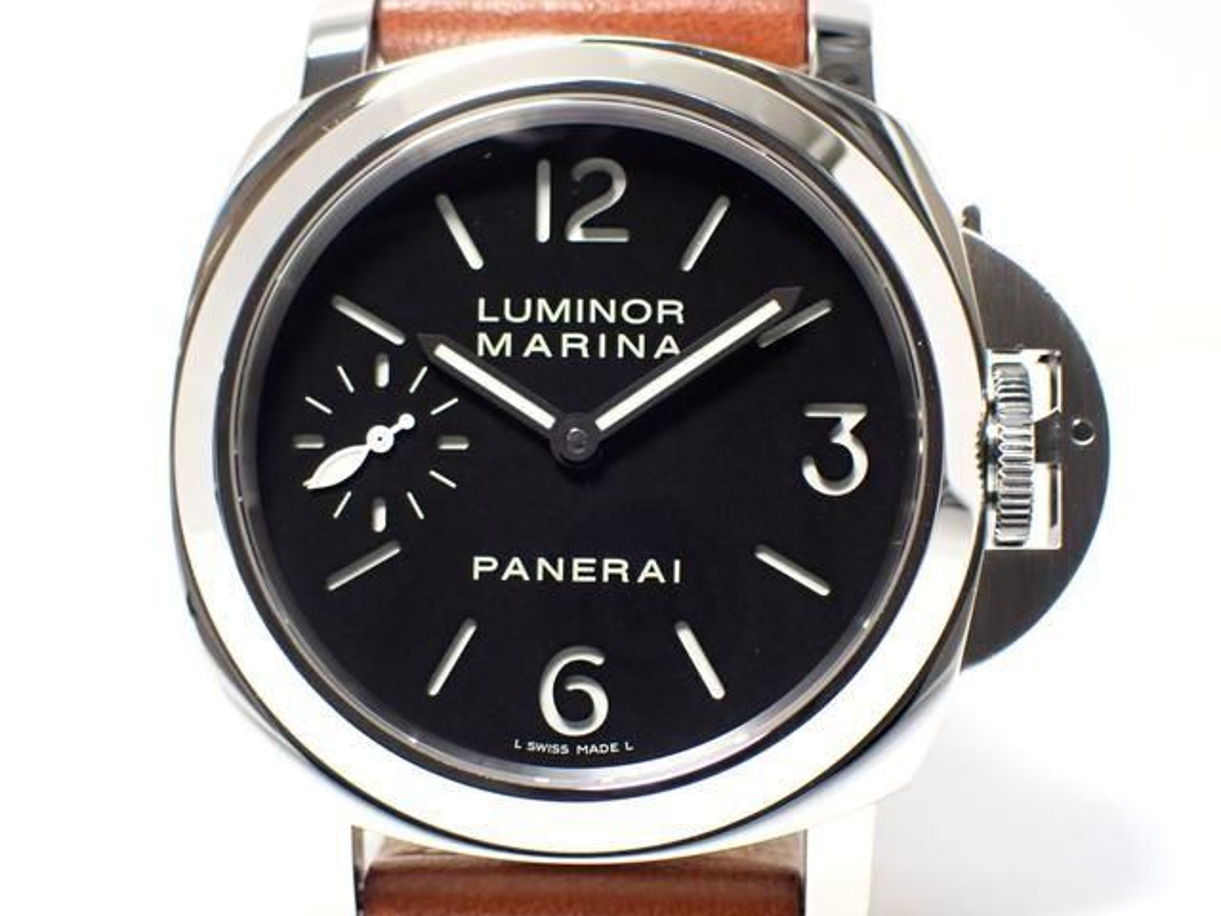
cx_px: 610
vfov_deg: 18.0
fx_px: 2892
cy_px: 458
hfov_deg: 23.8
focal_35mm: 82
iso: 400
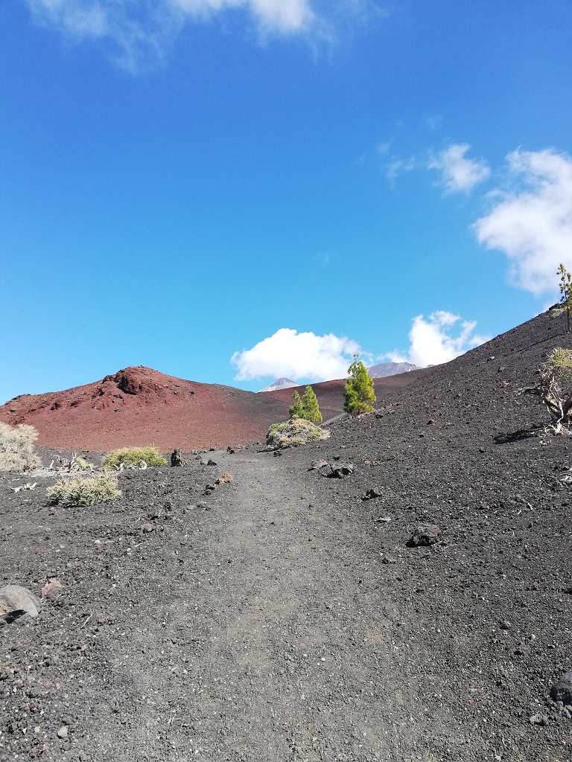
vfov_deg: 67.3
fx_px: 573
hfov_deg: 53.1
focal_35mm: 26
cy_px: 381
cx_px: 286
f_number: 2.2
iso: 50
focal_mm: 3.81
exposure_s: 1/635
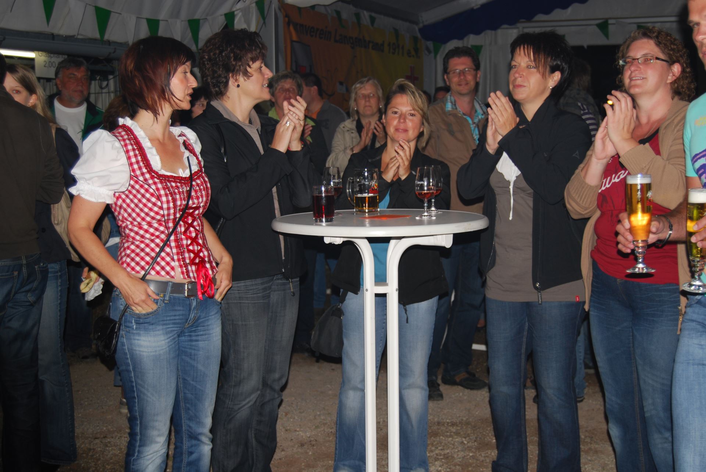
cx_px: 353
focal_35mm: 48
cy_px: 236
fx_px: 942
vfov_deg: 28.1
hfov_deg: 41.1
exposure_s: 1/60
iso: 200
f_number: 4.5
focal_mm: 32
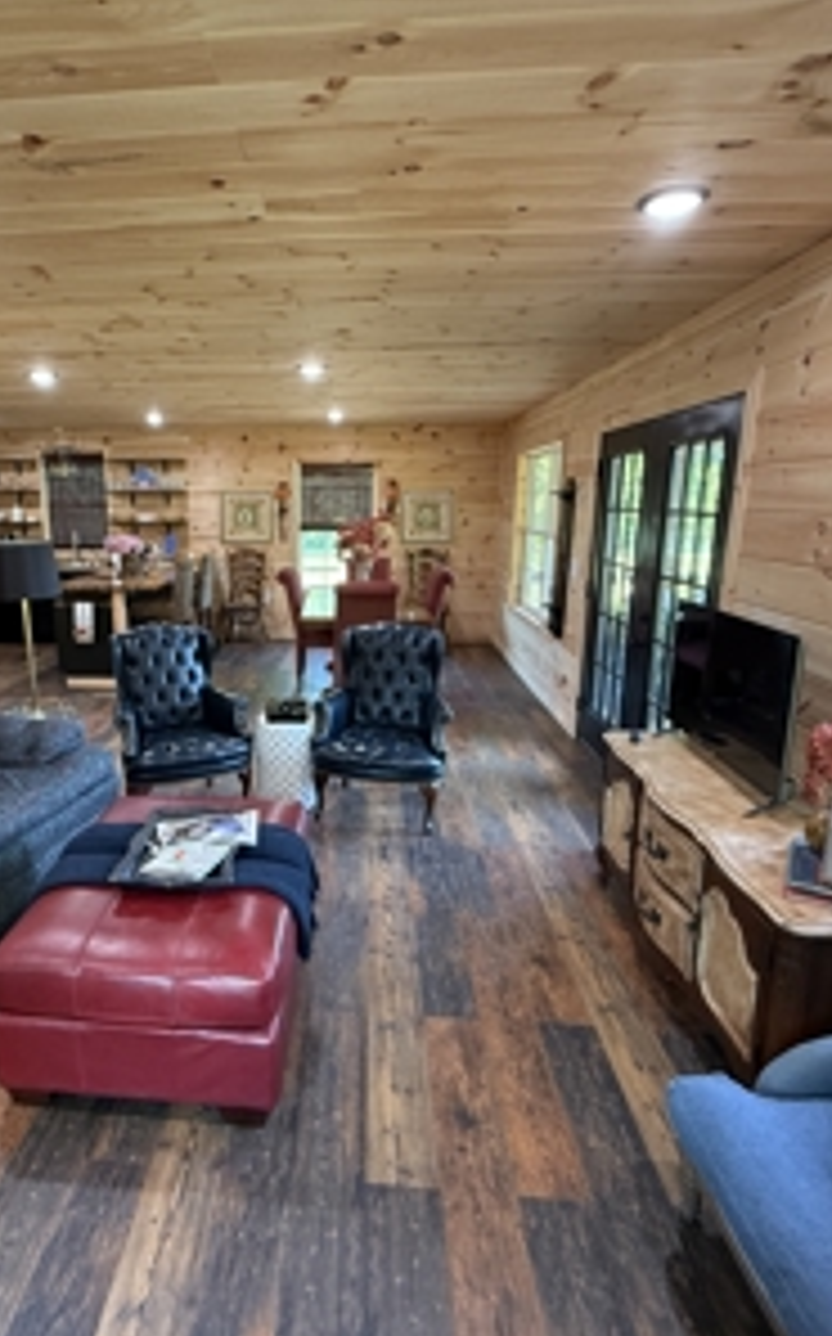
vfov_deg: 85.1
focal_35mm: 20
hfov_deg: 58.6
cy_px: 670
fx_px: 727
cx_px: 301
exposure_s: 1/60
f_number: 2.2
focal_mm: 2.22
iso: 400
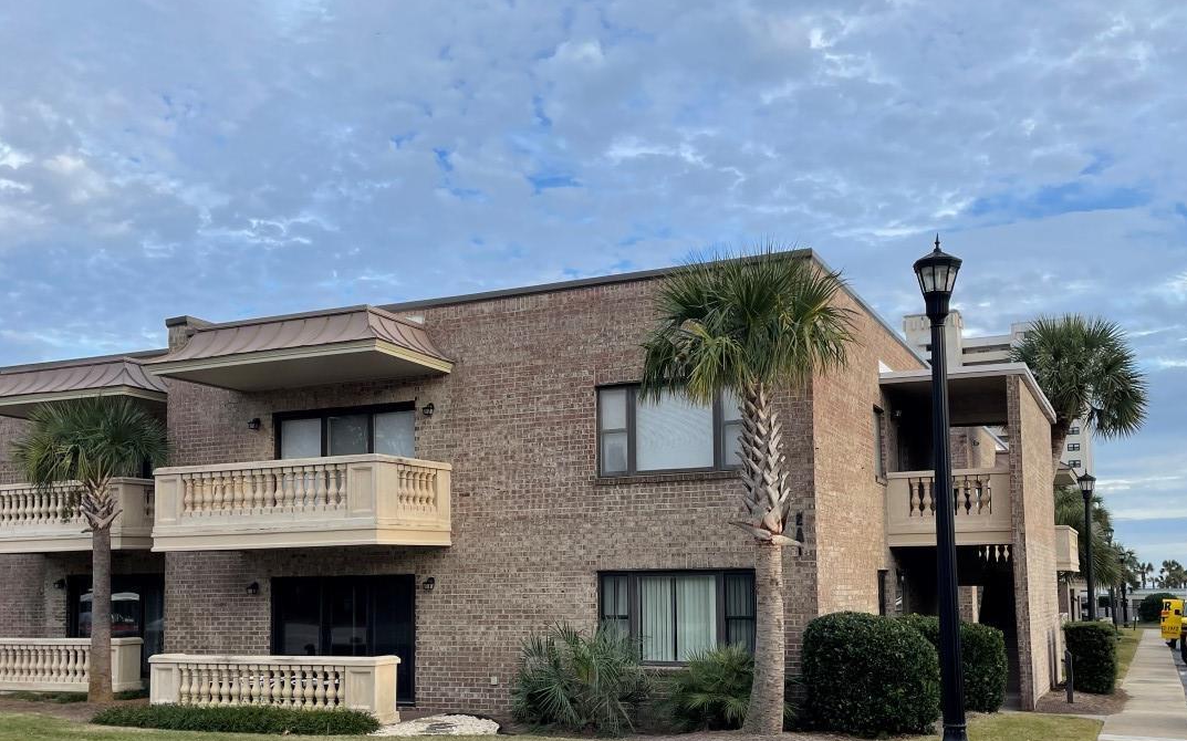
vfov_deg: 34.0
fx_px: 1197
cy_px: 507
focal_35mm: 37
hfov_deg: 52.8
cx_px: 596
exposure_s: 1/1043
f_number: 1.6
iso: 32
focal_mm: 4.2
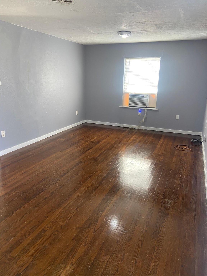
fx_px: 207
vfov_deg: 67.3
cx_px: 104
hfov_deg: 53.1
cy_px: 138
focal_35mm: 26
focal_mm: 4.25
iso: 80
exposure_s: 1/60
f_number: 1.8
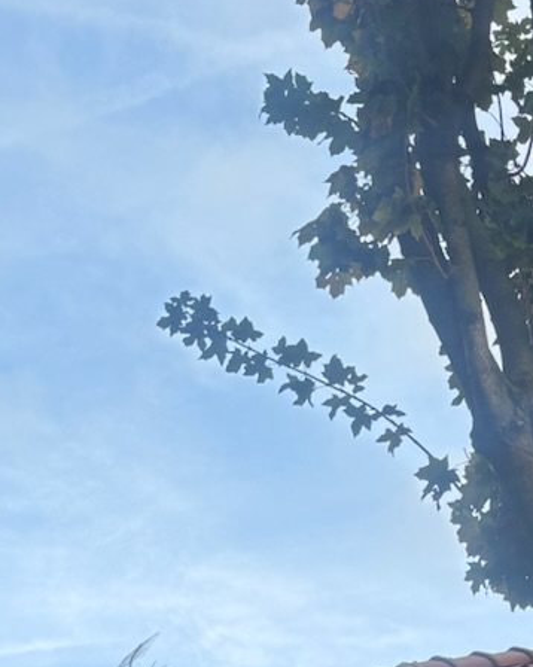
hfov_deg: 13.2
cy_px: 910
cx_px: 107
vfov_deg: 15.6
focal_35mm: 116
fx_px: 2289
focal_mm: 5.96
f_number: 1.6
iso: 50
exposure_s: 1/634
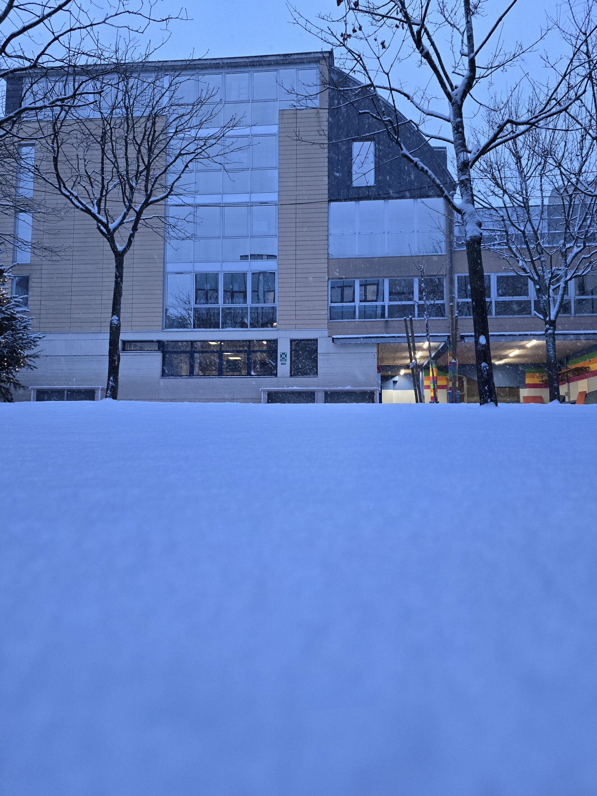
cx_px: 298
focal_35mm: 23
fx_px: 529
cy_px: 398
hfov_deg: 58.9
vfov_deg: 73.9
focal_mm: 6.3
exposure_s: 1/101
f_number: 1.7
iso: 250
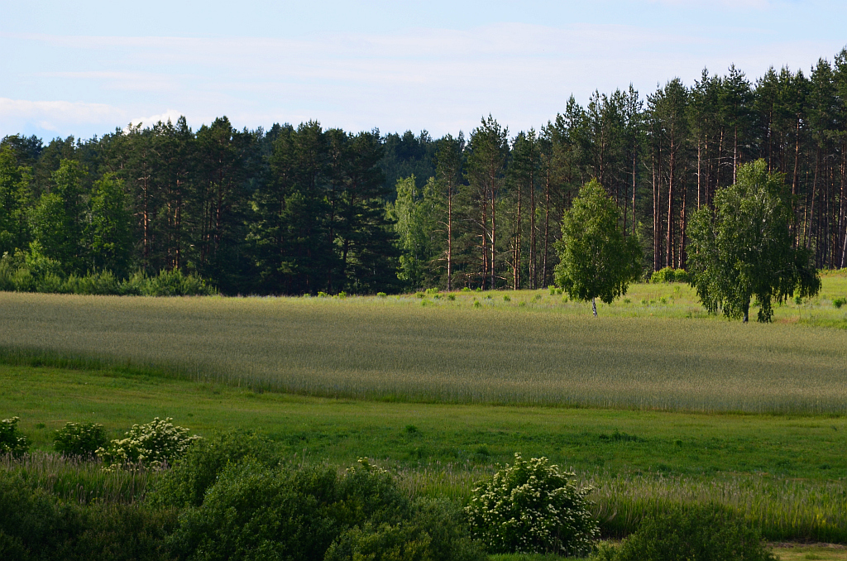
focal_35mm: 300
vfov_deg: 4.6
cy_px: 280
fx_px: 7043
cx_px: 424
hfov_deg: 6.9
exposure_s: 1/250
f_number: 10
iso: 220
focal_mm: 200
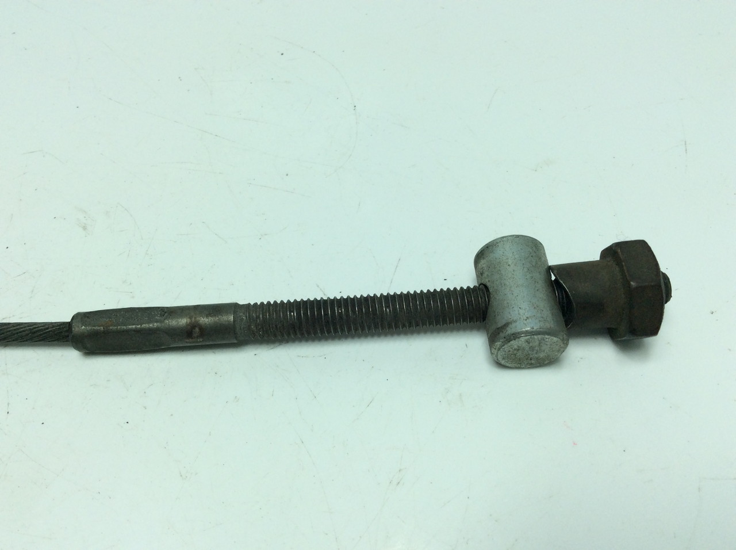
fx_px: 679
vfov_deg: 44.1
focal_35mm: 32
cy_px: 275
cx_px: 368
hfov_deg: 56.9
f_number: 2.4
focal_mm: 3.3
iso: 32
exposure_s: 1/635
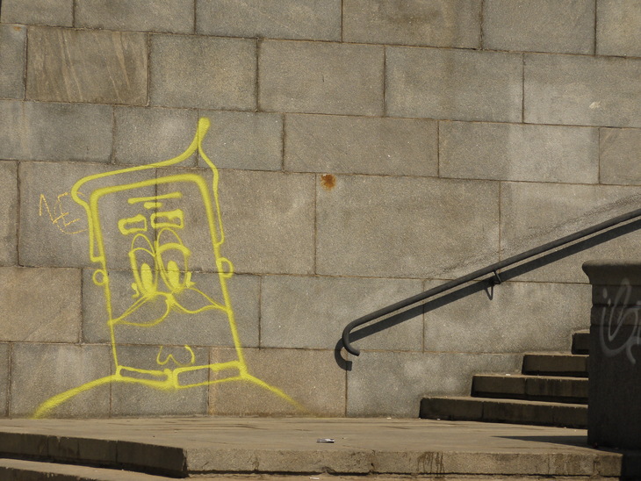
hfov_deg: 9.6
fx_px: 3816
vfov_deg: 7.2
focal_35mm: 206
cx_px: 320
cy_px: 240
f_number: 8
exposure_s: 1/4000
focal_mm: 103
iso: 400
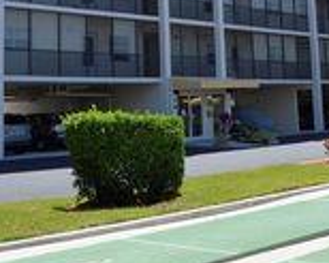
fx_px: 667
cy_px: -21
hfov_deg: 27.7
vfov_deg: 21.2
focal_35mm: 69
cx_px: 190
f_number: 10
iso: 200
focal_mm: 15
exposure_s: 1/320
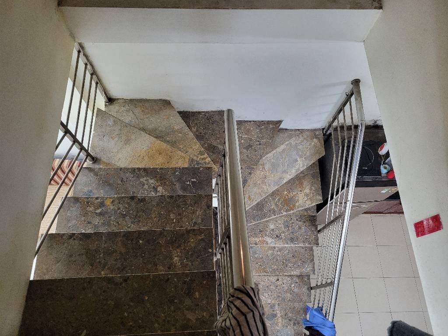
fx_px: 336
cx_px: 224
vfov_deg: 53.1
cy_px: 168
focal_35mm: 26
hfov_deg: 67.3
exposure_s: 1/50
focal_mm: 5.4
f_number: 1.8
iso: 400
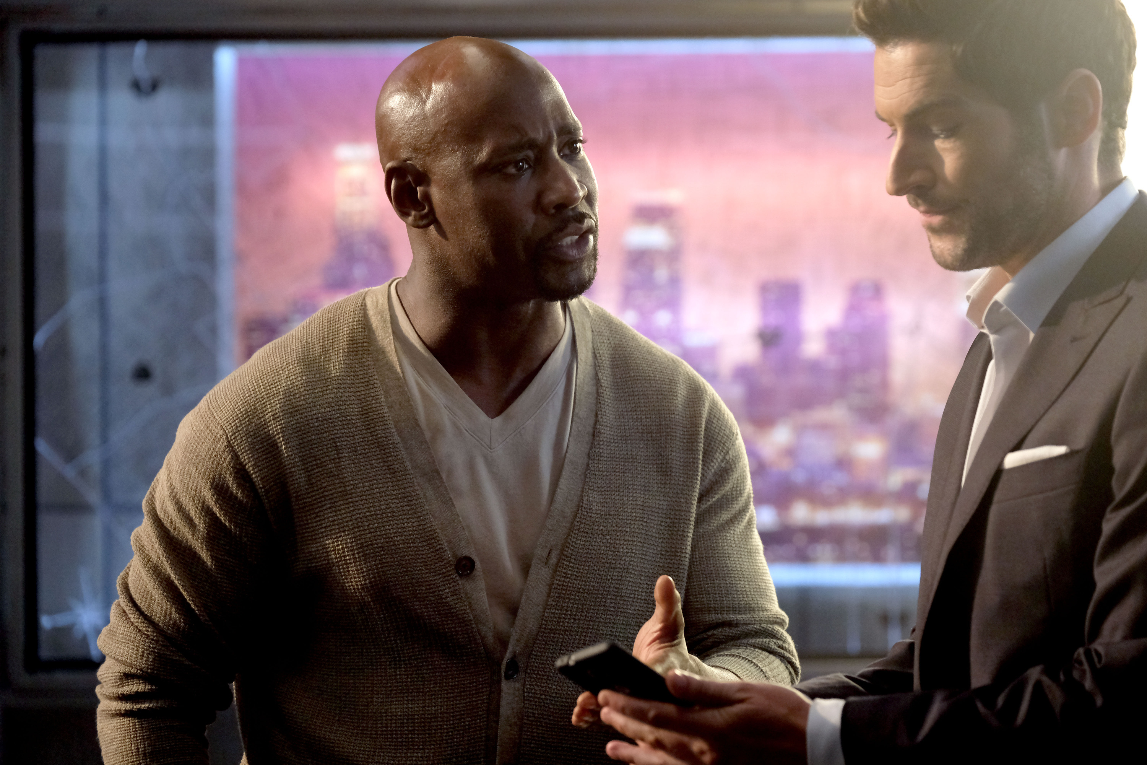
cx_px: 574
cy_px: 382
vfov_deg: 9.7
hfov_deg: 14.4
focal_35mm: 142
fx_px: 4524
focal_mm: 94.5
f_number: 3.2
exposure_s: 1/160
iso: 2000
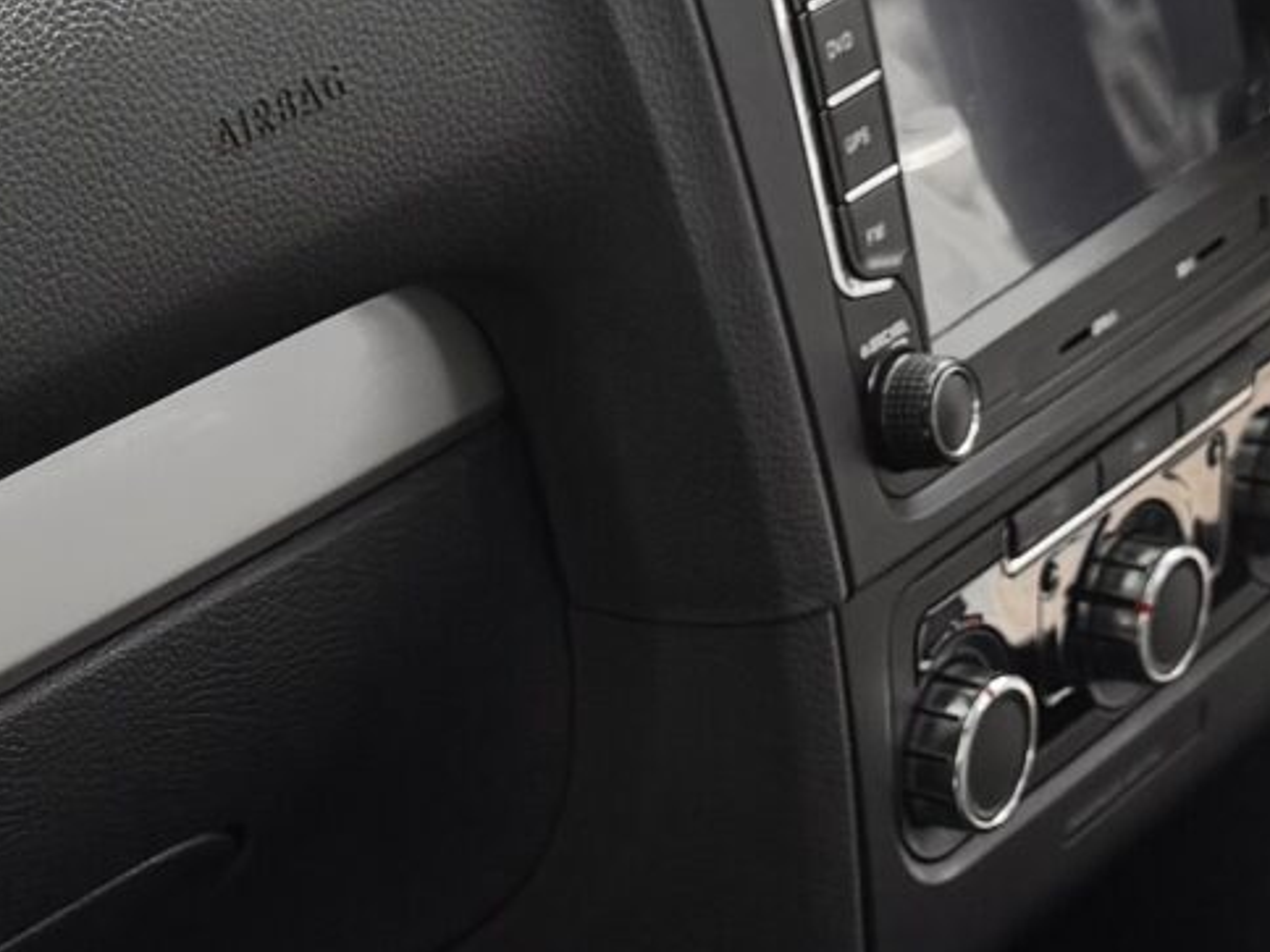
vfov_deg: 11.6
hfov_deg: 15.2
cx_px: 0
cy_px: 687
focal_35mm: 127
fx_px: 4659
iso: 80
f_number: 1.78
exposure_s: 1/1560
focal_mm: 6.76
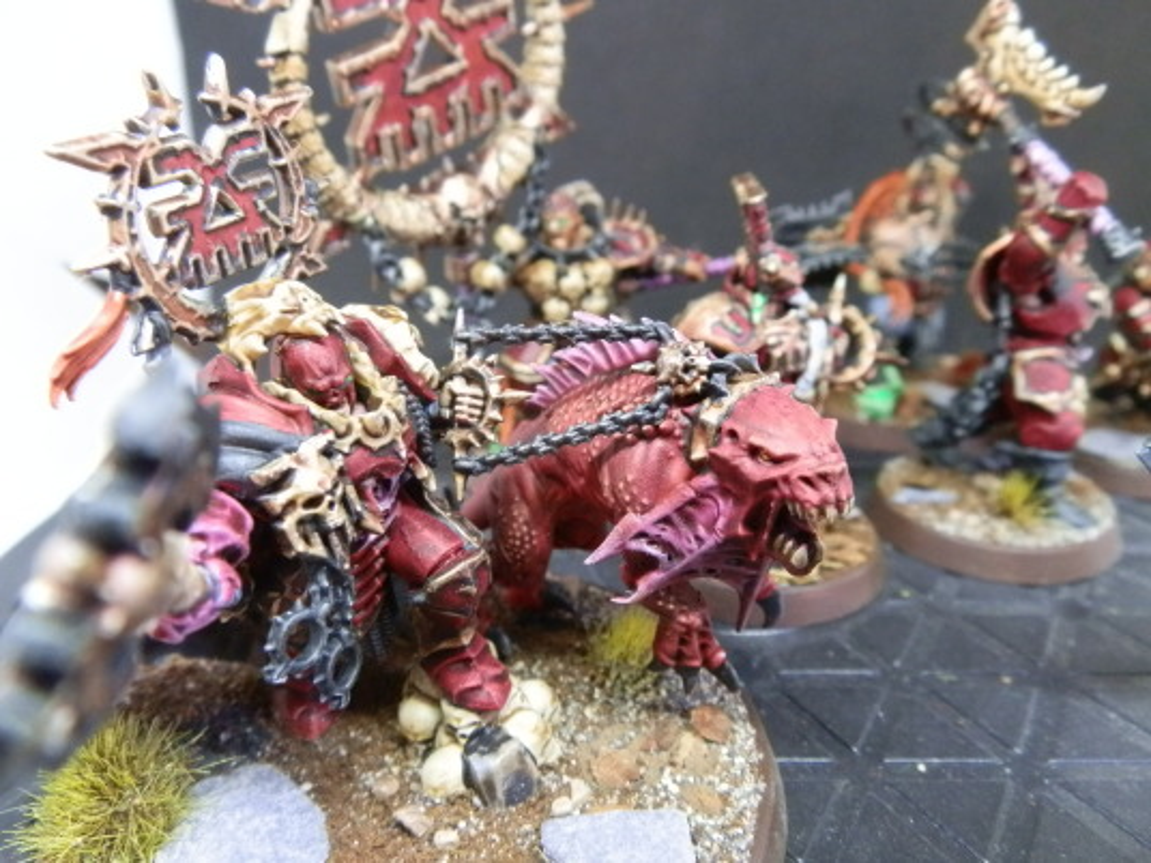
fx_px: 931
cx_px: 576
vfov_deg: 49.7
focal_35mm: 28
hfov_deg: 63.4
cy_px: 432
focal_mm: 5
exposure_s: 1/40
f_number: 3.1
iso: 400
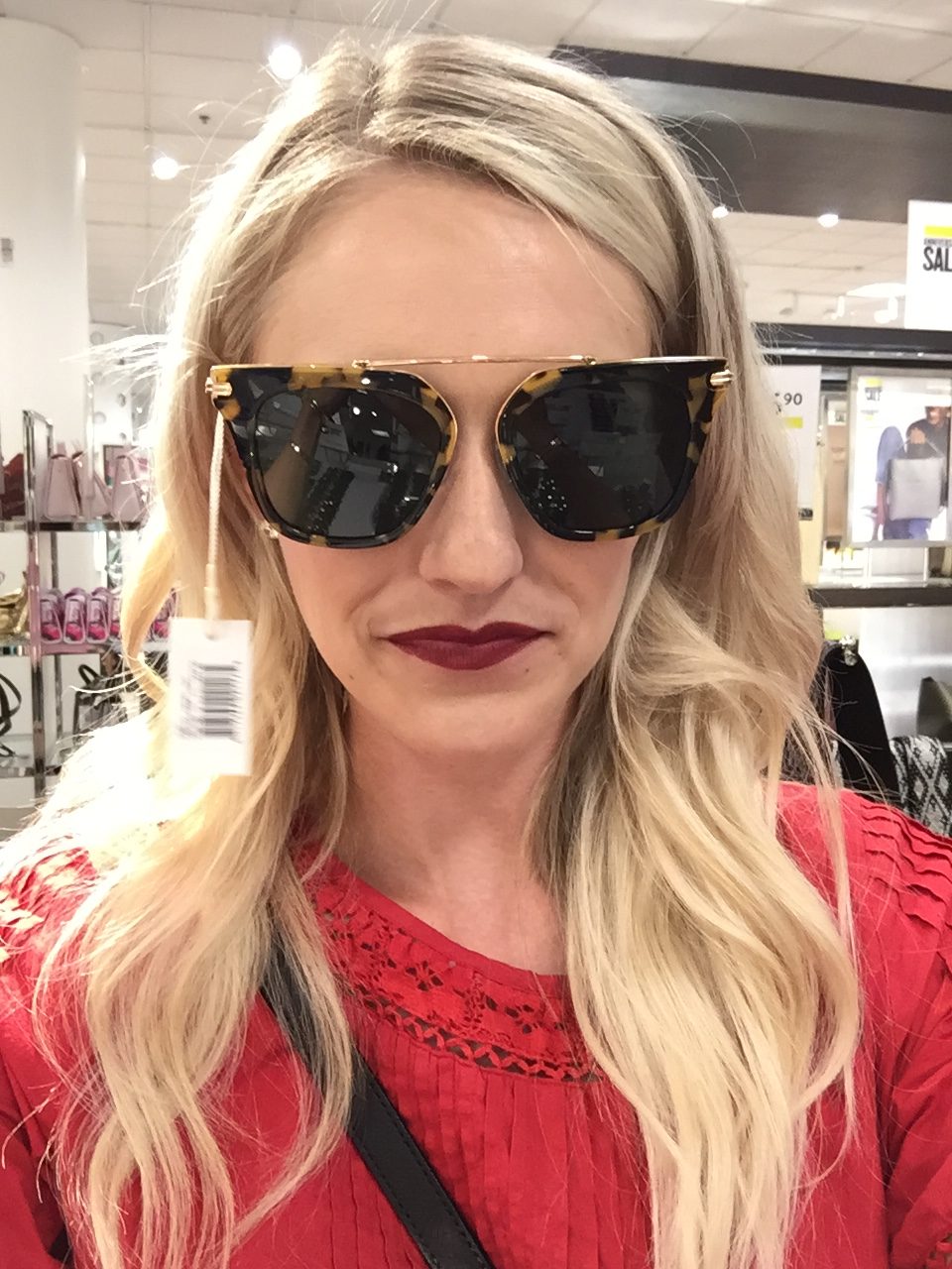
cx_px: 476
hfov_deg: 45.4
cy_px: 634
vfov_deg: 58.4
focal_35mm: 31
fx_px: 1137
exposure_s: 1/30
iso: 125
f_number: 2.2
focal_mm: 2.65
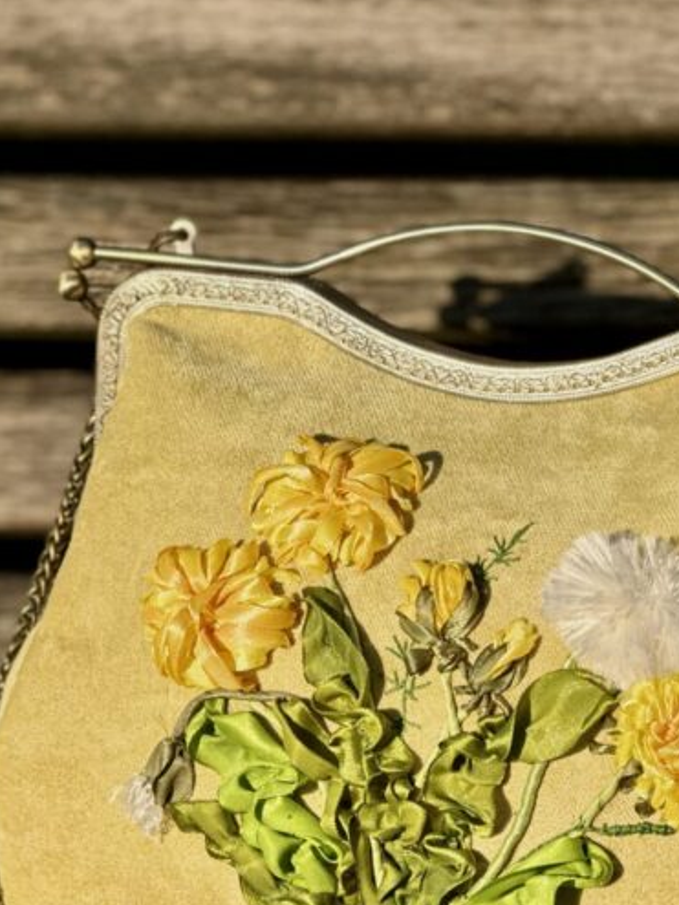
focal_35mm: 194
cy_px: 715
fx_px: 5076
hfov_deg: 7.6
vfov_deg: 10.2
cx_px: 505
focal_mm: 15.66
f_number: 2.8
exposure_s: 1/728
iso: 50
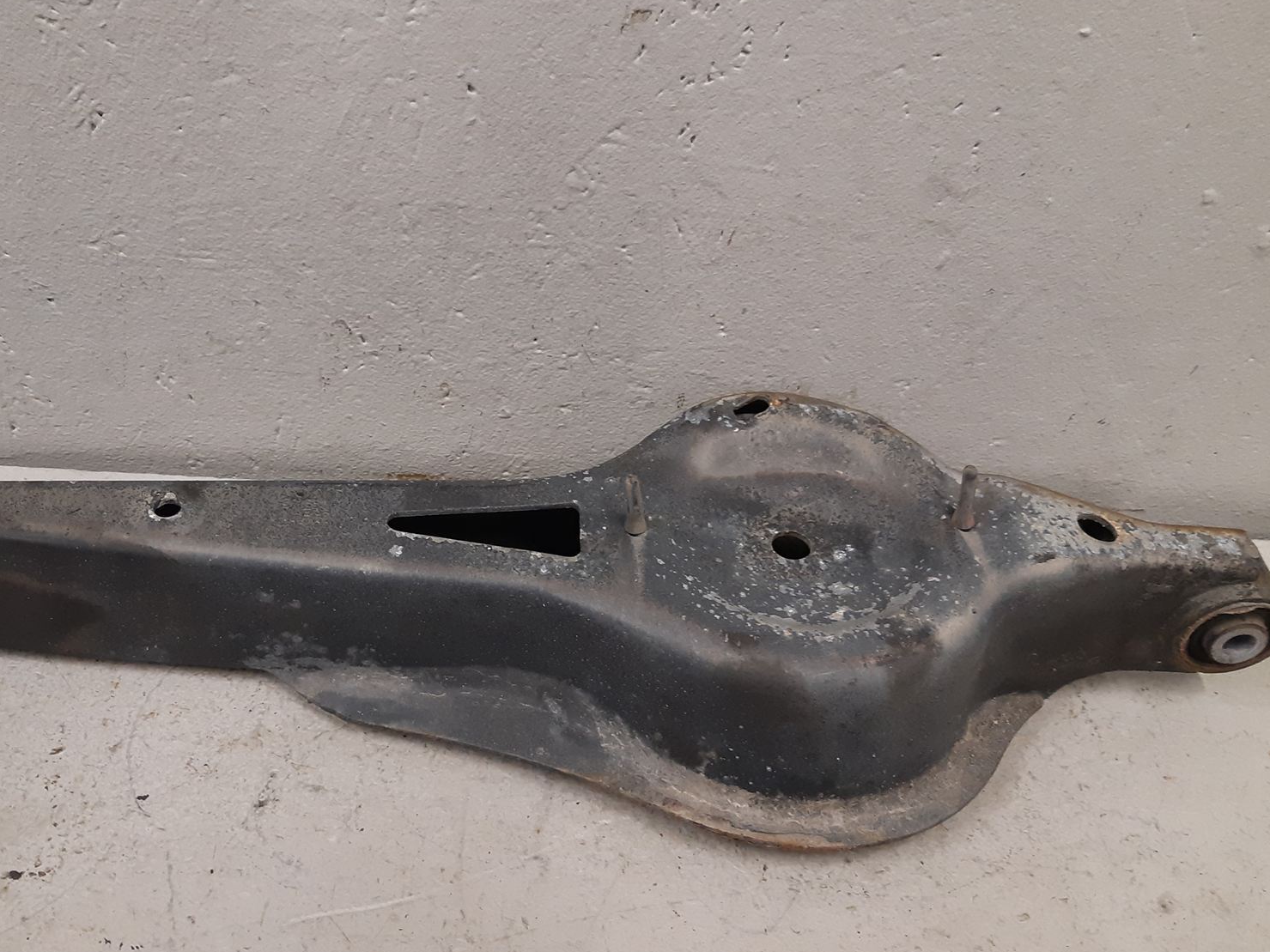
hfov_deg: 51.1
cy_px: 484
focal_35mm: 36
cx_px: 521
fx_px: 1321
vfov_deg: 39.7
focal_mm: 3.93
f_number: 1.7
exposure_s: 1/50
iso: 200
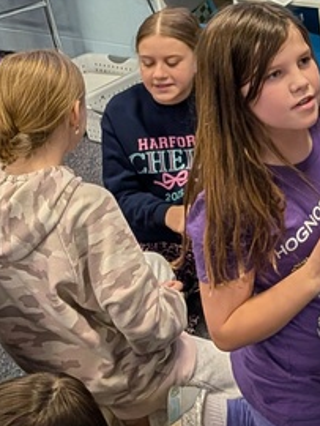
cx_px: 372
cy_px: 24
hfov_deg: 15.7
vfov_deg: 21.0
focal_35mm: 91
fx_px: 1120
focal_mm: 4.53
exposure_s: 1/100
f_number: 1.7
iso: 146
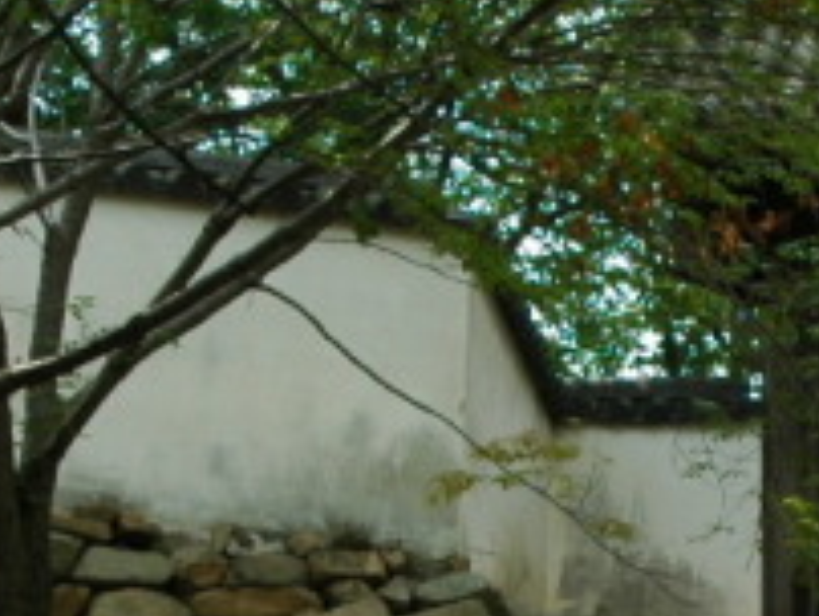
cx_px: 843
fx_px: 4321
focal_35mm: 182
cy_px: 768
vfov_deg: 8.1
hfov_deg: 10.7
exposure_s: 1/125
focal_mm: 25
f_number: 9
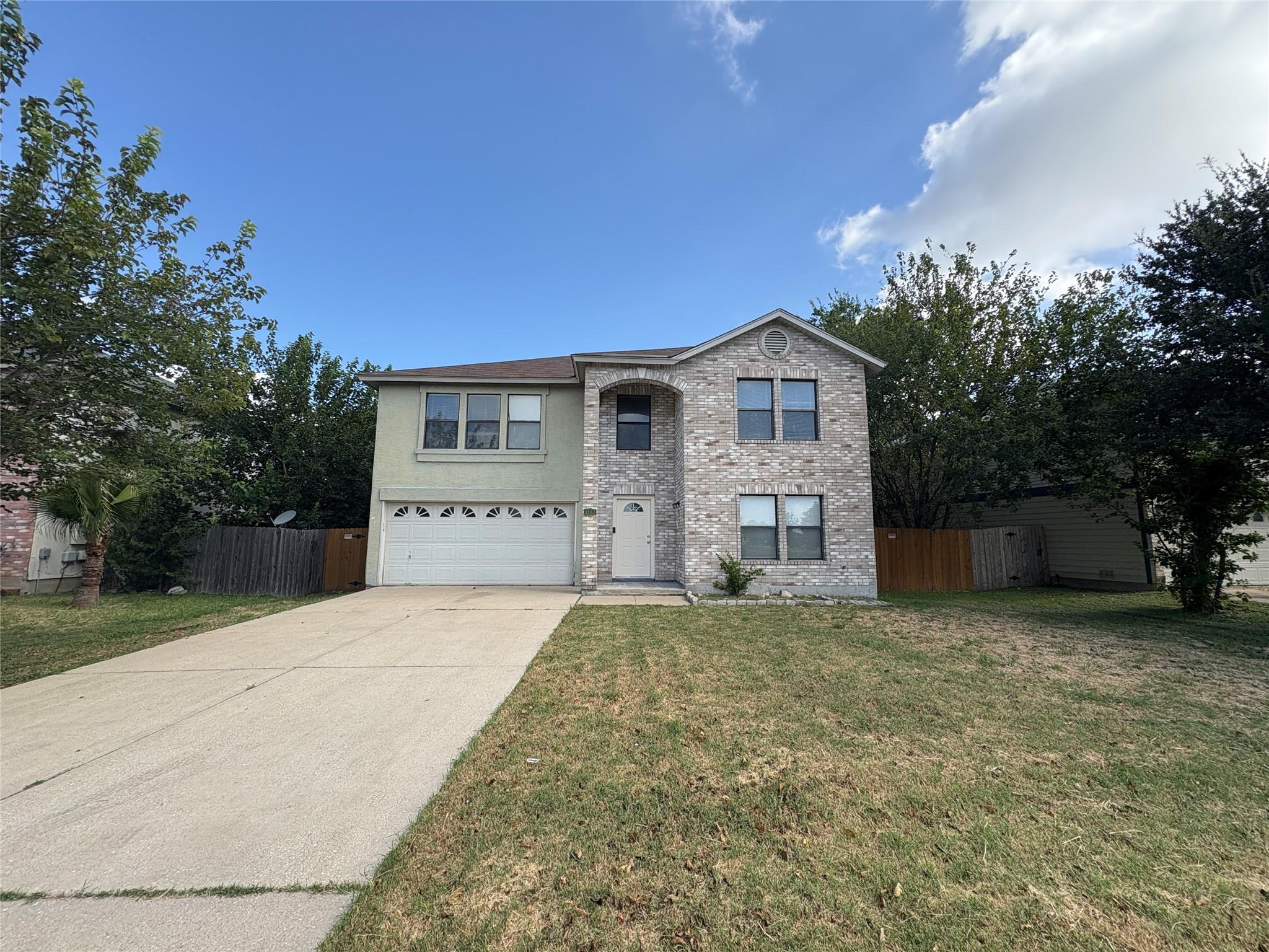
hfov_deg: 102.1
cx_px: 634
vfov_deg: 85.7
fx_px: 513
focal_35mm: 14
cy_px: 476
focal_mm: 2.22
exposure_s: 1/868
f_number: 2.2
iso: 50
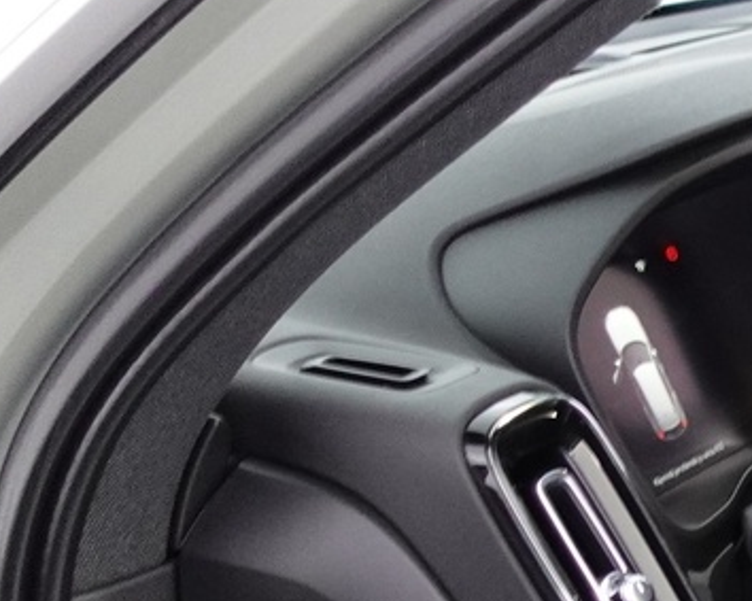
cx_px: 1655
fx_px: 2292
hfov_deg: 14.3
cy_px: 979
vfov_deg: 13.8
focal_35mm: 103
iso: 800
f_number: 1.8
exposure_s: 1/20
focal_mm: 9.4
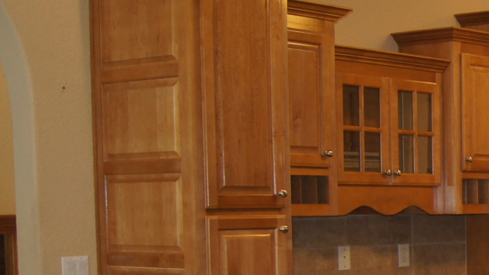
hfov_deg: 20.1
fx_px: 1180
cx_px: 741
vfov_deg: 13.0
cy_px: 329
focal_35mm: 91
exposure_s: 1/60
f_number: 3.5
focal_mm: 18
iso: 320
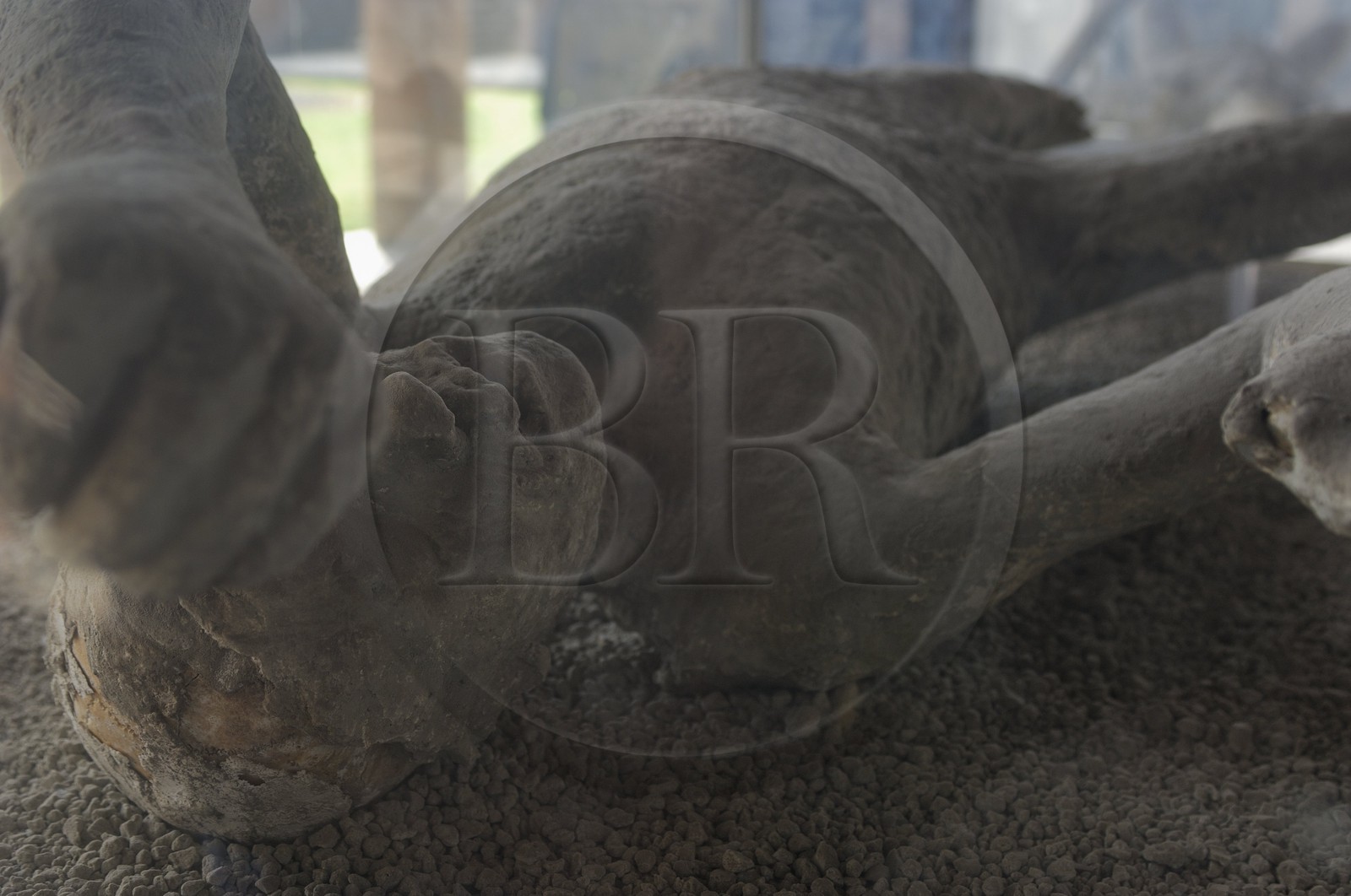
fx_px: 1574
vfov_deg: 31.8
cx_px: 676
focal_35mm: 42
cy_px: 448
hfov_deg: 46.5
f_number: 3.8
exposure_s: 1/125
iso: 100
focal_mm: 28
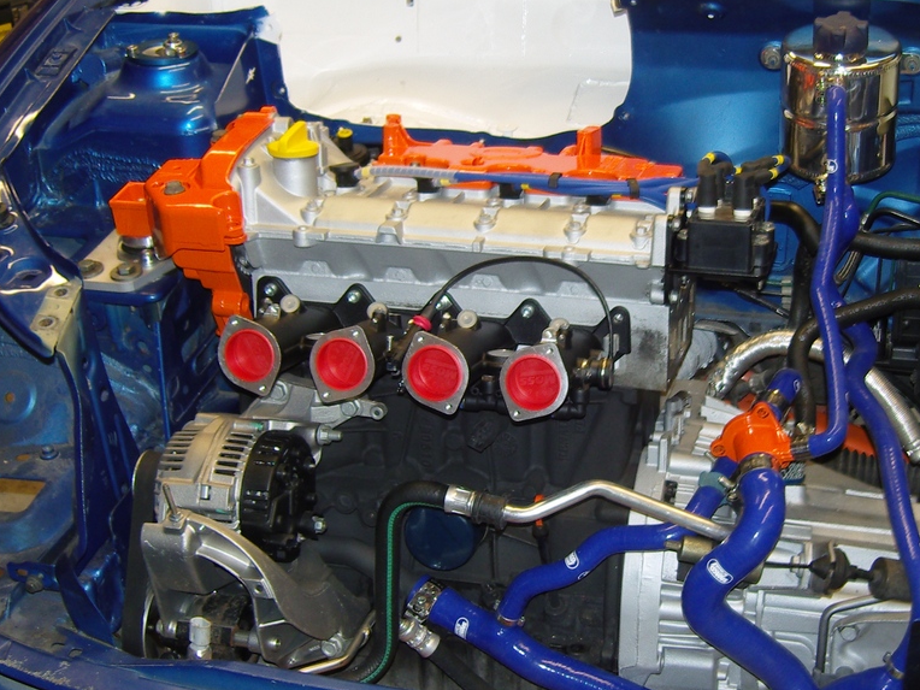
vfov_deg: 25.7
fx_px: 1515
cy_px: 326
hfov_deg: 33.5
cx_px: 601
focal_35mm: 57
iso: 100
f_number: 2.8
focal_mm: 7.3
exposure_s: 1/40
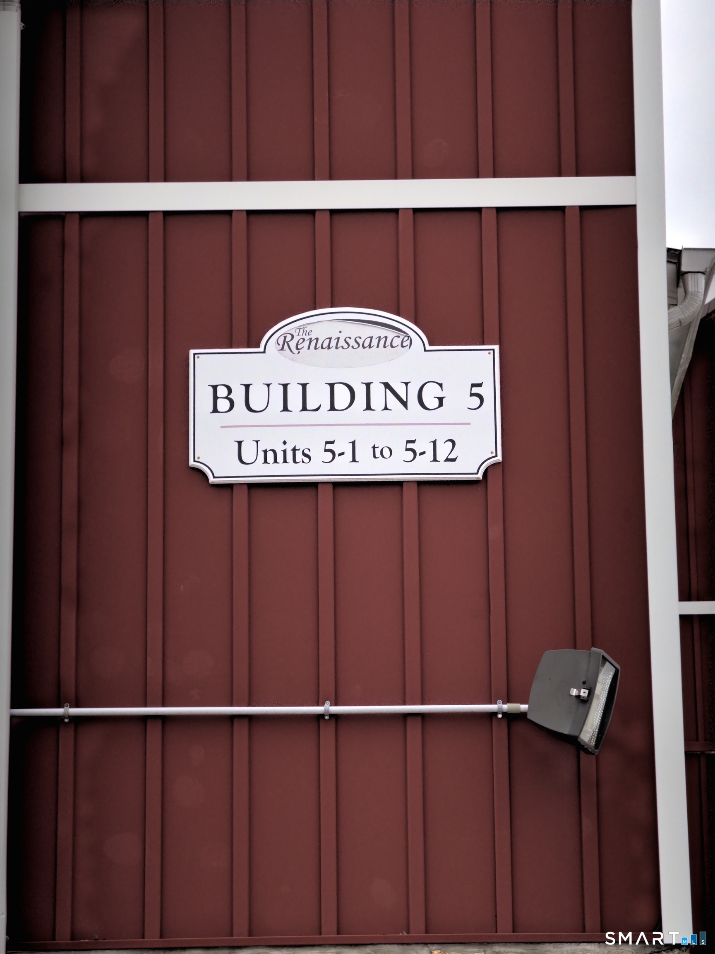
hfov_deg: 12.3
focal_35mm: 120
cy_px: 477
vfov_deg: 16.4
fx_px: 3305
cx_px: 358
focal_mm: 15.66
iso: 40
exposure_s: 1/121
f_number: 2.8
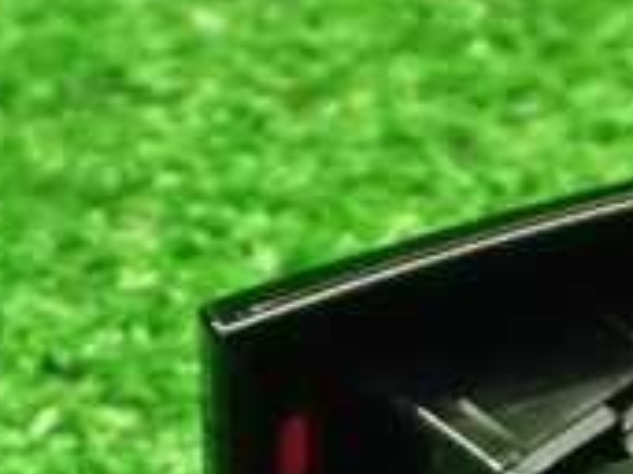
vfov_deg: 5.9
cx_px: 818
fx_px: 4550
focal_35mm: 249
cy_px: 674
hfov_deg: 7.9
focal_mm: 12.73
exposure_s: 1/60
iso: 1600
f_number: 3.9
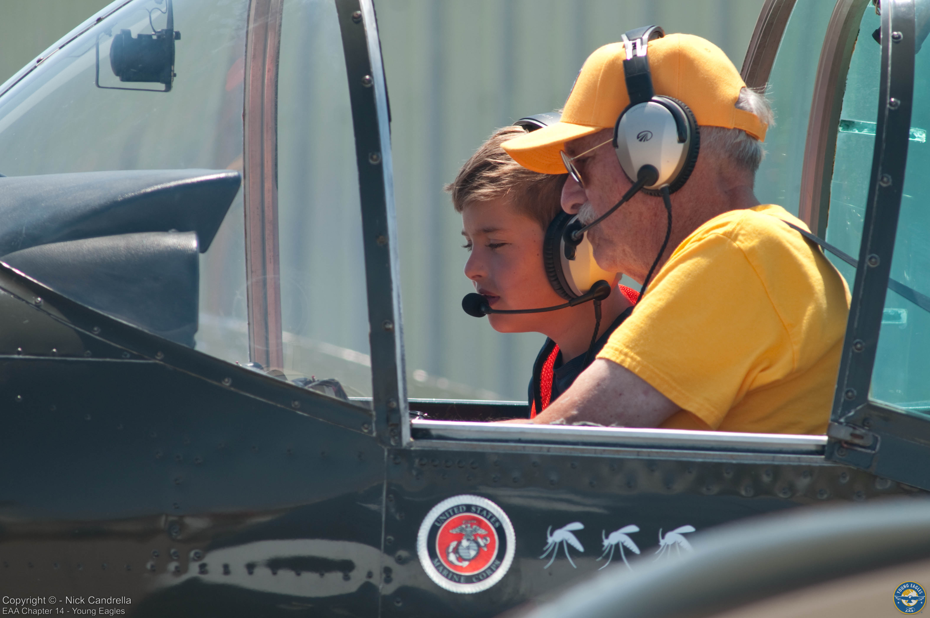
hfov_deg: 4.6
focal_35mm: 450
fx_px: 11611
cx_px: 465
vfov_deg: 3.0
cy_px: 309
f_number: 6.3
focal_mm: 300
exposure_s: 1/200
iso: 100
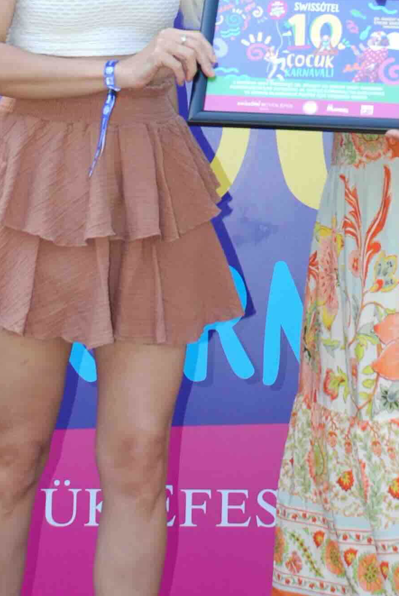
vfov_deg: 16.4
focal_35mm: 123
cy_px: 27
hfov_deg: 11.1
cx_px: 330
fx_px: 2039
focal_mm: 28
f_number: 4
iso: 250
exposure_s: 1/200
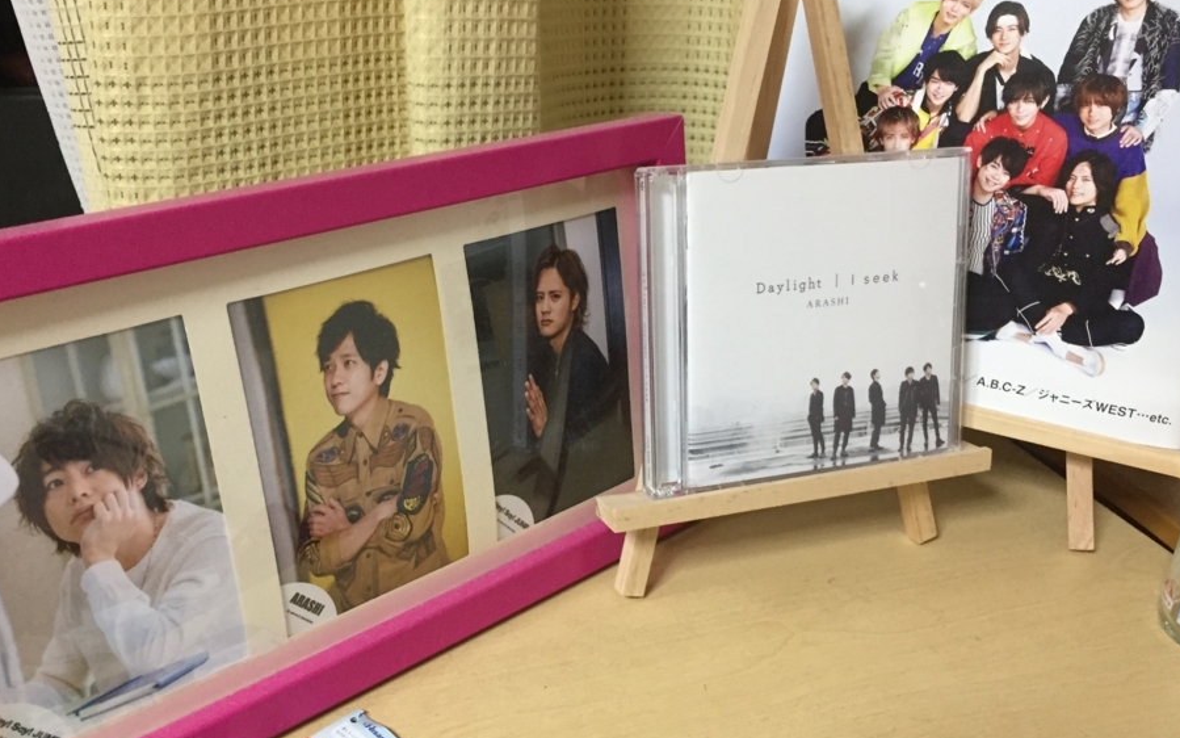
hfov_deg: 55.3
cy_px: 401
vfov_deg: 36.3
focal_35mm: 35
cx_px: 562
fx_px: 1126
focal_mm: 4.15
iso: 200
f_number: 2.2
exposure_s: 1/30
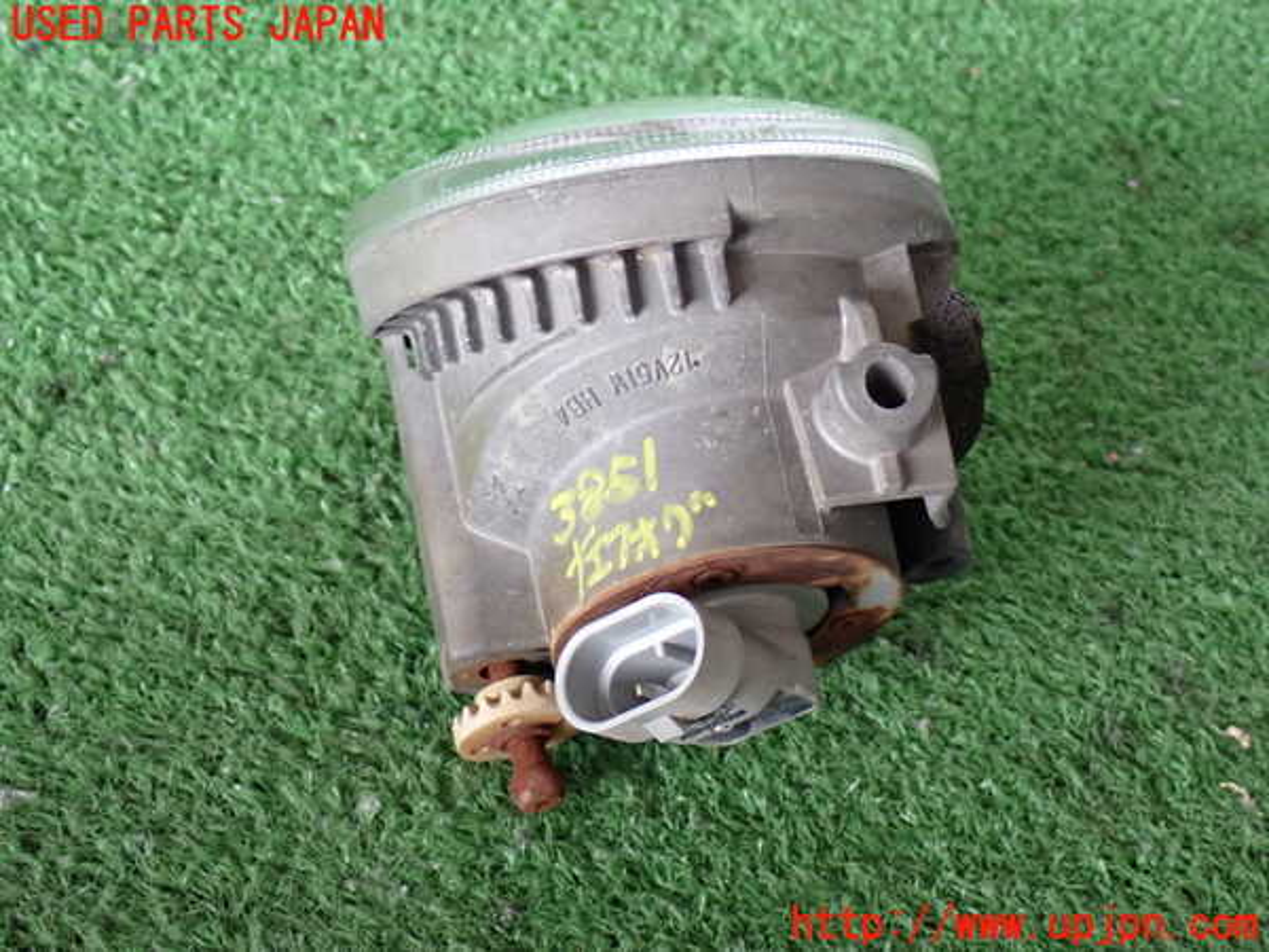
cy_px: 476
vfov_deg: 25.2
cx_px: 634
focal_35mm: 58
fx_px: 2126
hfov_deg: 33.2
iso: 400
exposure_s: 1/60
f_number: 3.5
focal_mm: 10.35
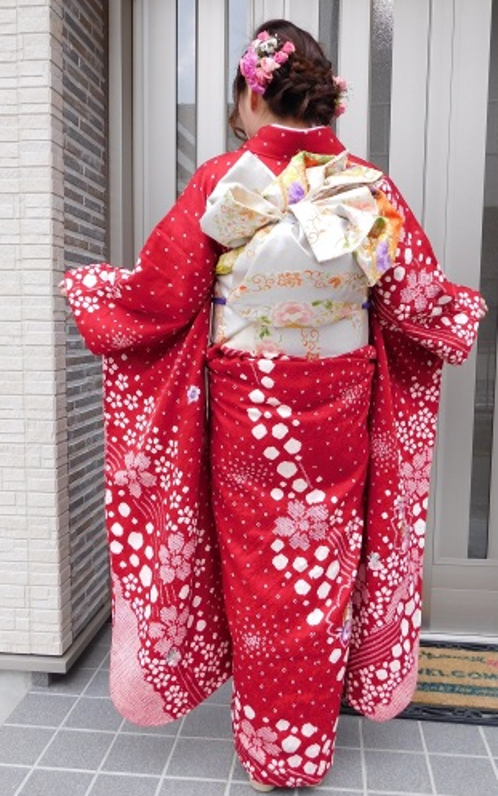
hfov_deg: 39.5
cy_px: 399
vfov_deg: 59.6
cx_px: 259
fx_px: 694
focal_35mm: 32
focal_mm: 5.3
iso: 125
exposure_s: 1/80
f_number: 3.2
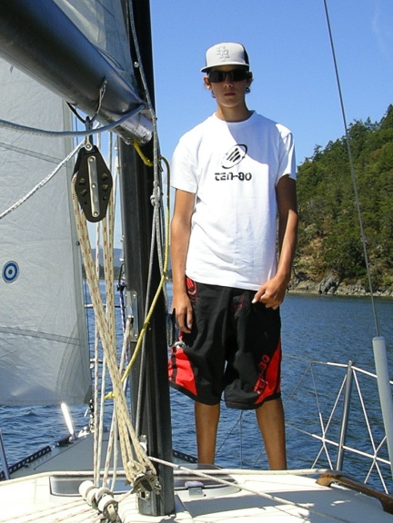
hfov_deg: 37.7
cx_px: 196
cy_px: 262
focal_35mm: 38
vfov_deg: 49.0
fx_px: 575
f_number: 4.1
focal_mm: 5.8
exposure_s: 1/640
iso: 50
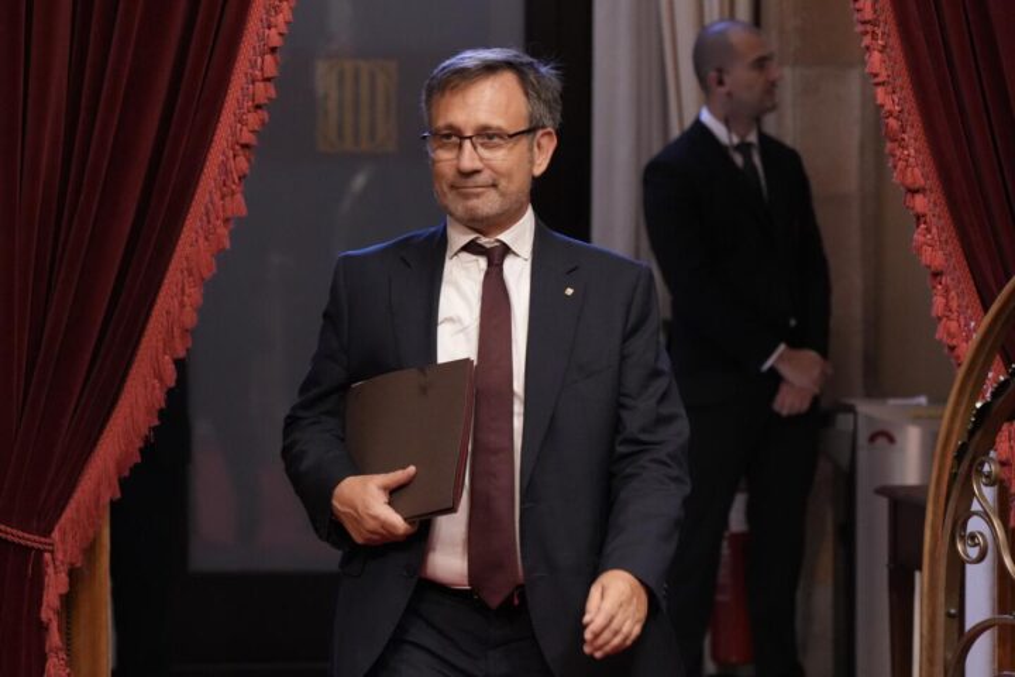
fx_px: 3017
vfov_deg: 12.8
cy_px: 338
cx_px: 508
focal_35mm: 107
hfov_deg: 19.1
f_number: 4.5
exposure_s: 1/200
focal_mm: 107
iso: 6400
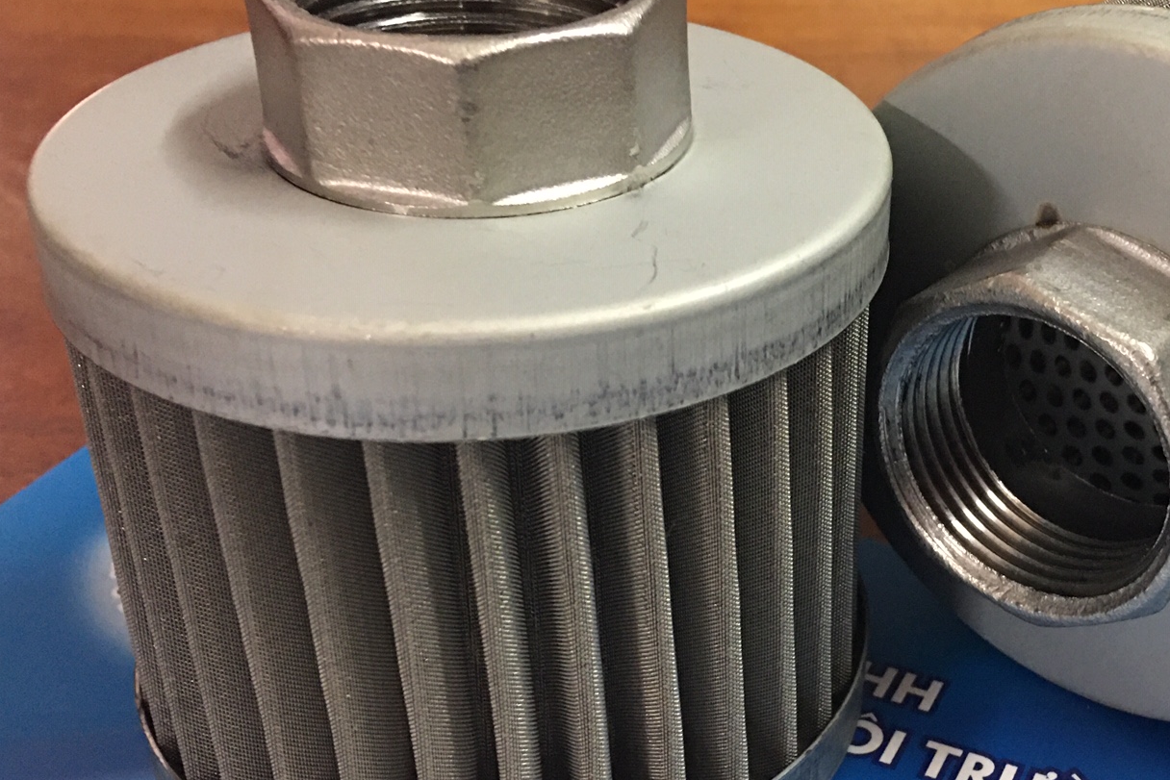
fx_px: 1625
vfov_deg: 27.0
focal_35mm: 50
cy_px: 399
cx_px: 862
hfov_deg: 38.7
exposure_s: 1/8
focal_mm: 4.15
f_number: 2.2
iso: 100
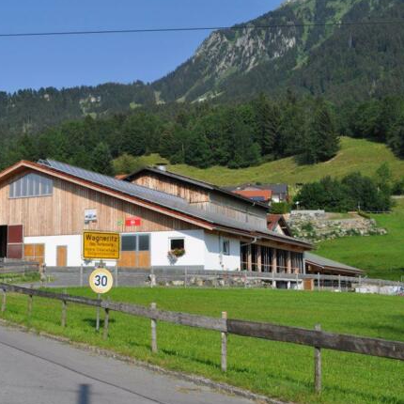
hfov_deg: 32.7
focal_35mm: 51
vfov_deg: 33.4
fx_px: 673
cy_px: 202
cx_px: 95
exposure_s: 1/400
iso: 200
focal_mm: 26
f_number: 10
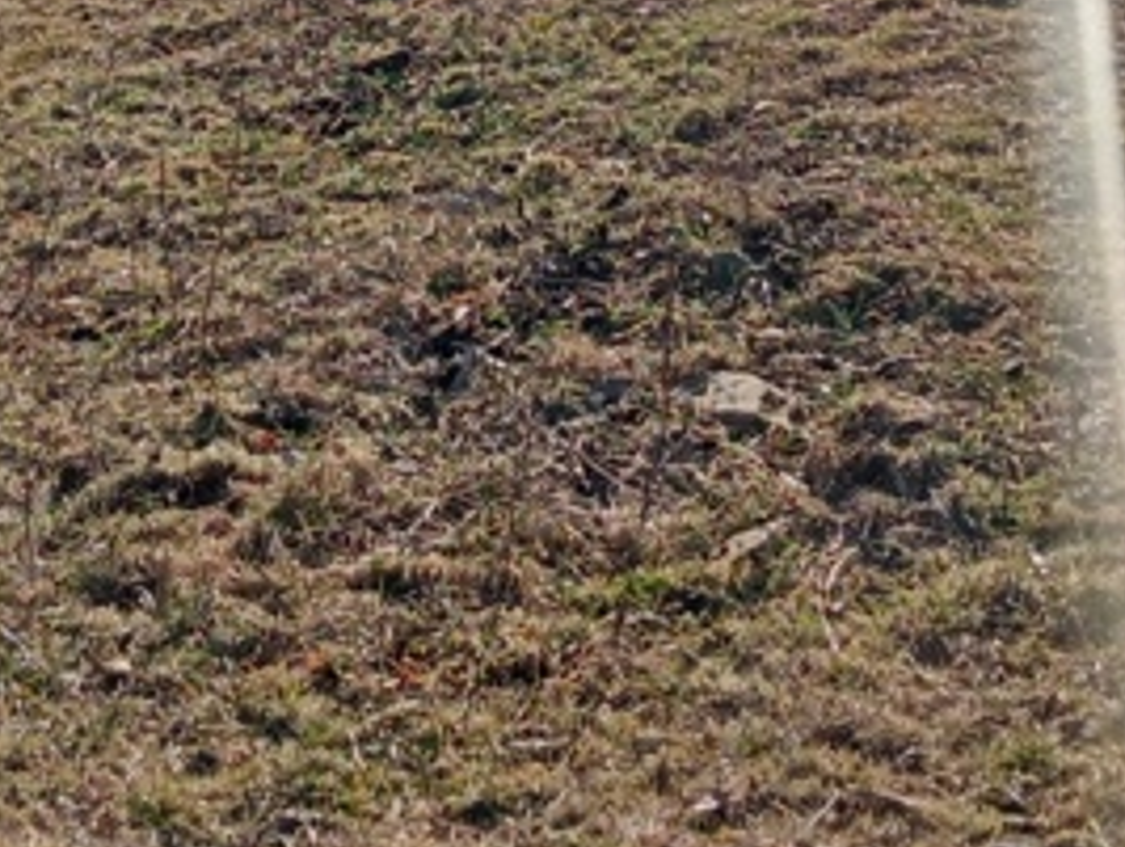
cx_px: 468
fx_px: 3417
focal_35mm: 105
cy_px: -428
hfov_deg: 18.7
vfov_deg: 13.3
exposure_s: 1/845
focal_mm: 4.04
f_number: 1.8
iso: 112
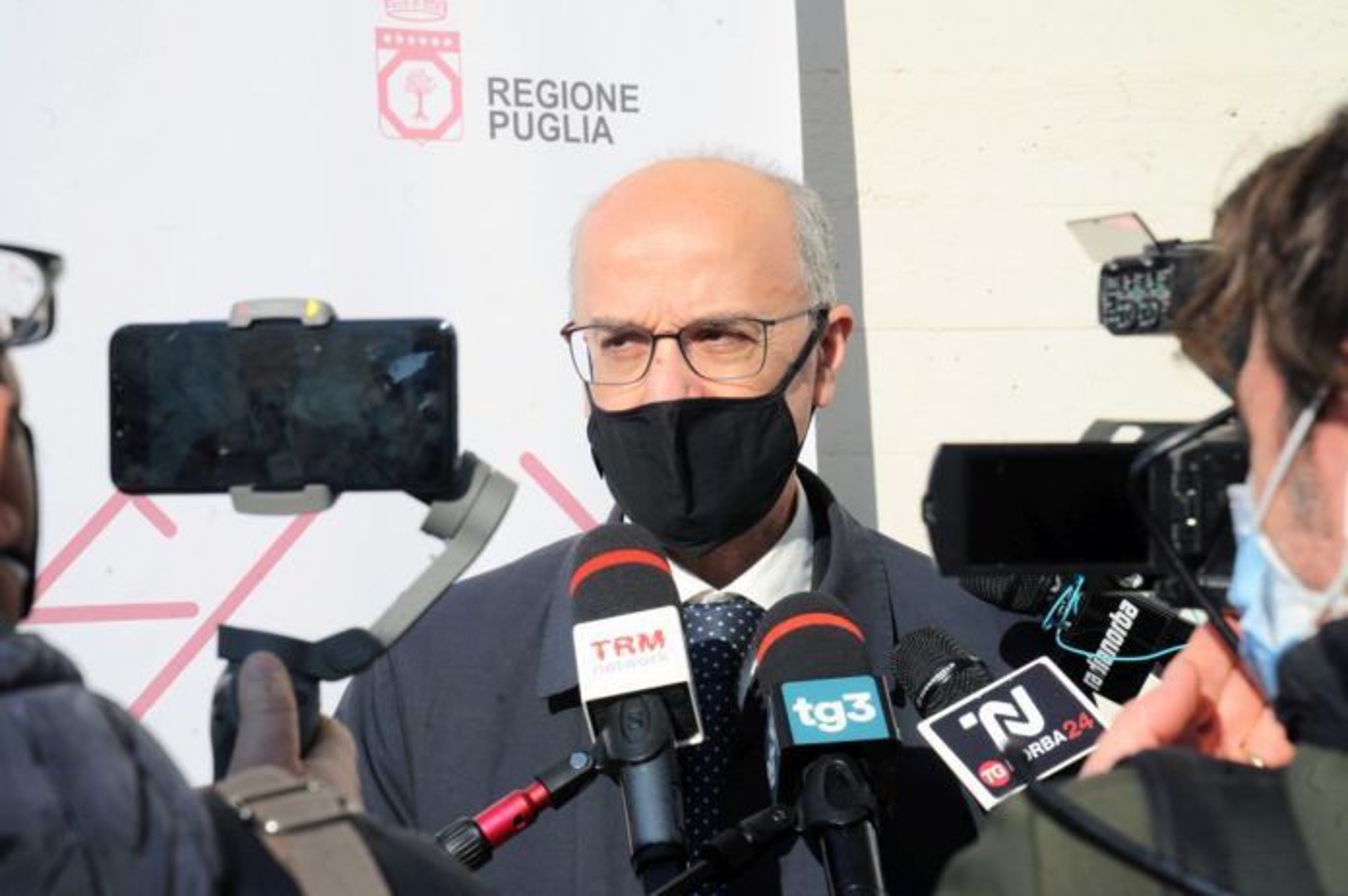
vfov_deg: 11.4
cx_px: 674
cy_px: 448
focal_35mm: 120
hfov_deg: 17.1
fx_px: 4490
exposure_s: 1/200
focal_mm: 120
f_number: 13
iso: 250
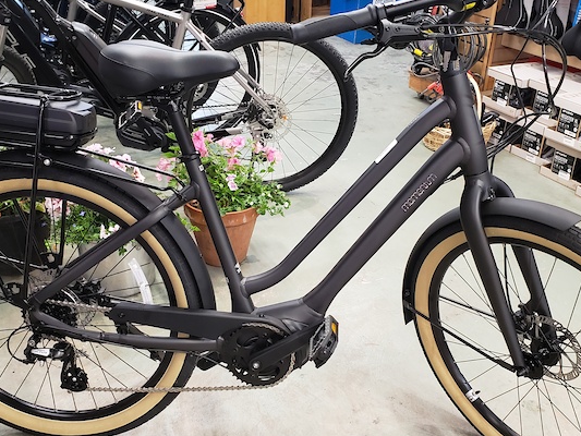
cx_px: 295
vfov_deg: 36.8
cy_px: 233
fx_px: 655
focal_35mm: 39
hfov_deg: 47.9
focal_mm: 4.3
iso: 250
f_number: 2.4
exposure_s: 1/30
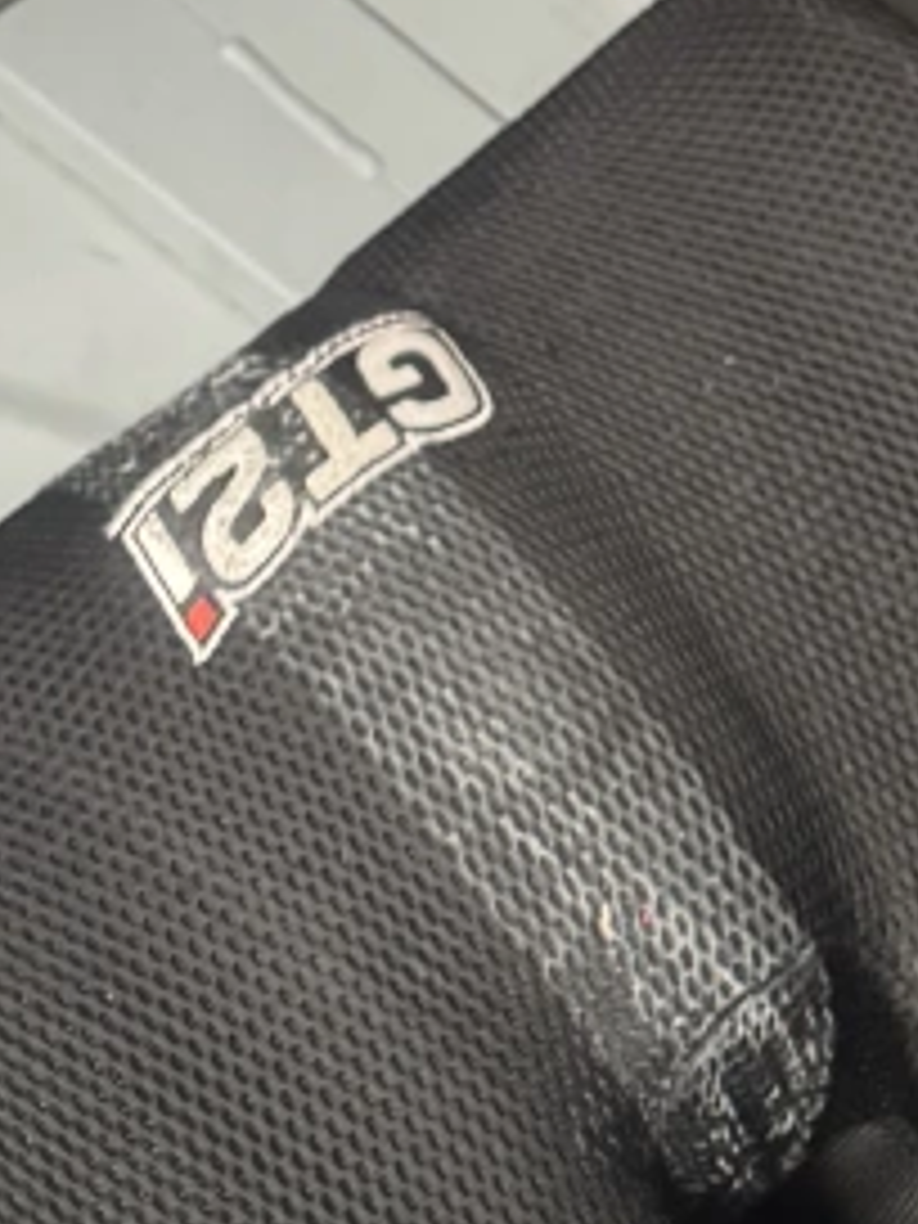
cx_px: 747
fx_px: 3324
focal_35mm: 94
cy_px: -911
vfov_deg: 17.4
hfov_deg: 15.6
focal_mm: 6.76
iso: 1000
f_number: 1.78
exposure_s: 1/40
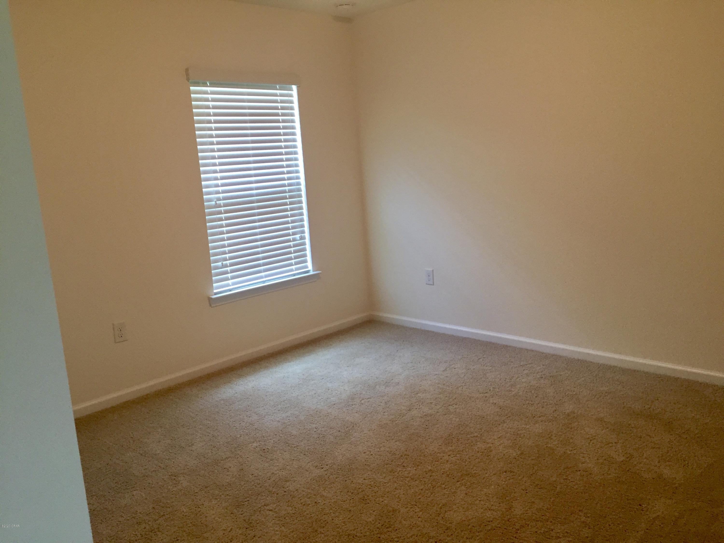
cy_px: 272
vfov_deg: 48.2
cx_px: 362
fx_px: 607
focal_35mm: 29
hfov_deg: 61.7
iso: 100
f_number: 2.2
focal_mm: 4.15
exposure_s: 1/30
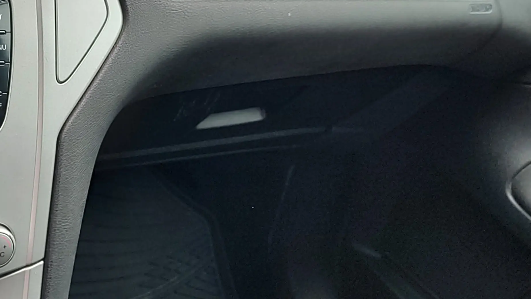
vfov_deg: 23.0
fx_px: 732
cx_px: 39
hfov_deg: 36.9
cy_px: 97
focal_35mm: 52
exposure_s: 1/50
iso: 129
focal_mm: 5.56
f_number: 1.8
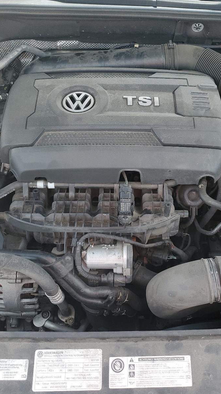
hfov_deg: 31.1
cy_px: 198
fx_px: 396
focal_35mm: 38
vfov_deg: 52.8
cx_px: 136
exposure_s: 1/417
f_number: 1.5
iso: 50
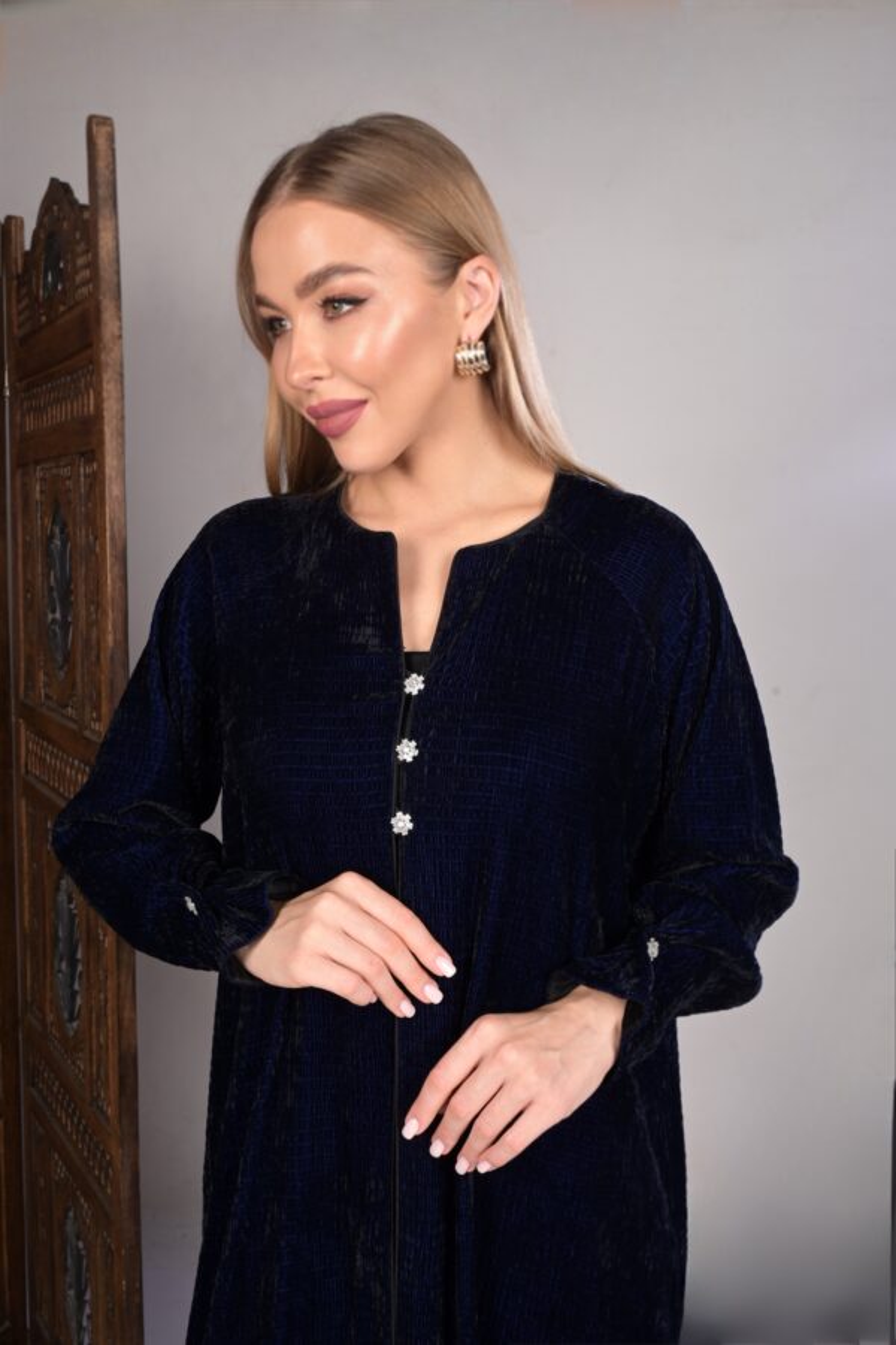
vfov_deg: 55.1
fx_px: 1288
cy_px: 672
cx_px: 448
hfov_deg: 38.4
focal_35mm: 34
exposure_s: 1/125
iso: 500
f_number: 13
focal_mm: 34.5
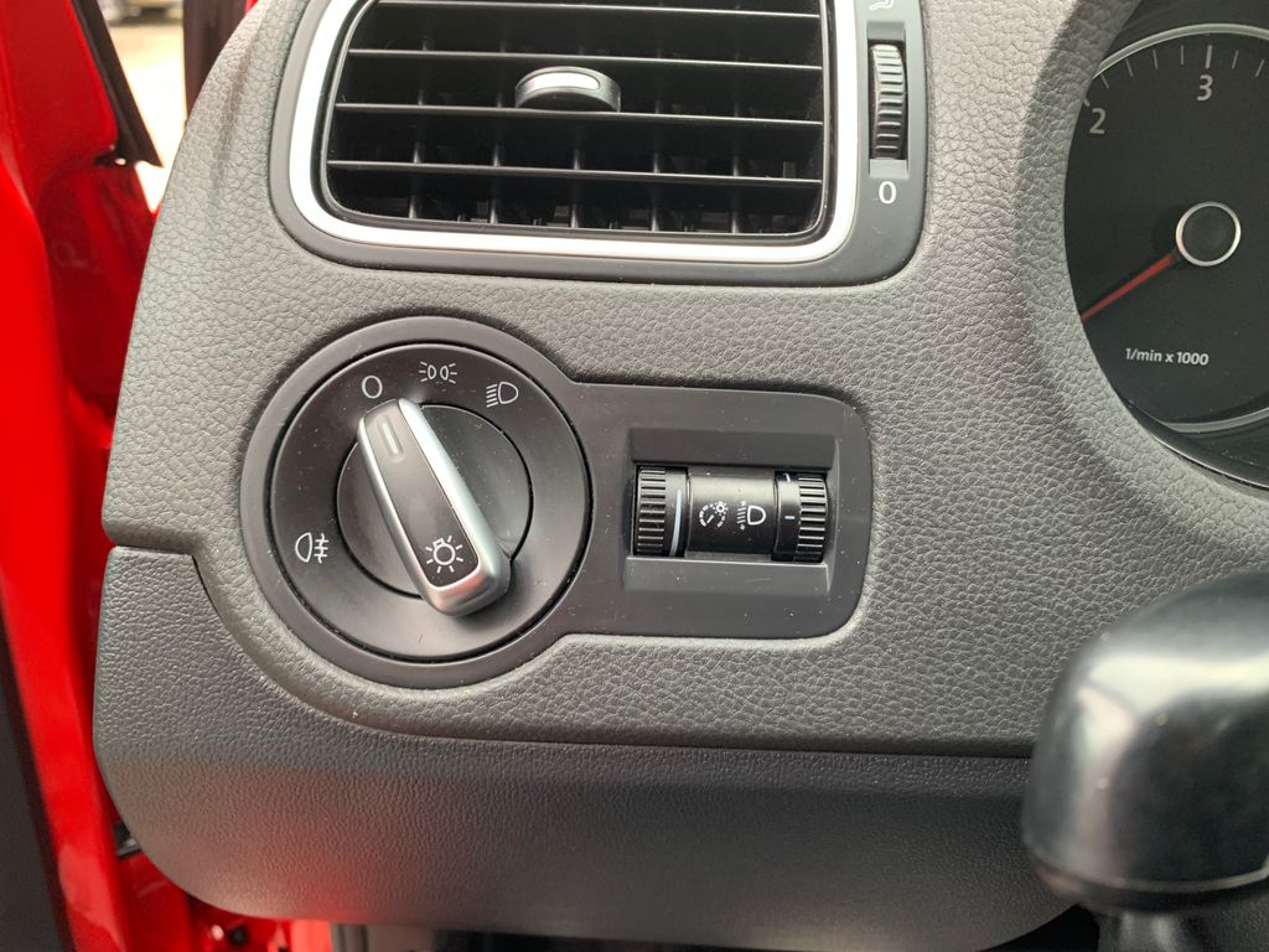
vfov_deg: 53.1
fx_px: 953
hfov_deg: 67.3
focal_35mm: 26
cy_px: 476
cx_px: 634
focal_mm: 4.25
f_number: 1.8
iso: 160
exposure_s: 1/60
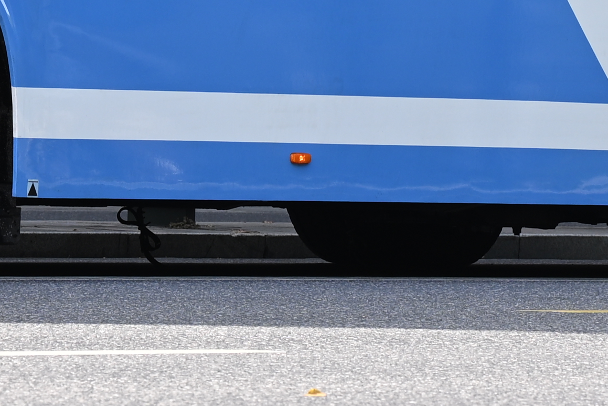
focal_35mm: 574
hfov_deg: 3.6
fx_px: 9695
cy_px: -617
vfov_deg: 2.4
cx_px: 40
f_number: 8
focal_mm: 110
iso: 100
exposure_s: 1/60
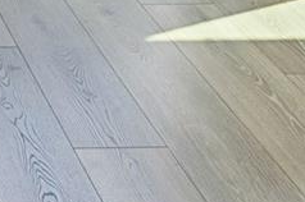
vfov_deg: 9.6
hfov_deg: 17.1
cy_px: -449
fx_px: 855
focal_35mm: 101
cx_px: -224
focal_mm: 10
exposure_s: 1/25
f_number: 7.1
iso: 100
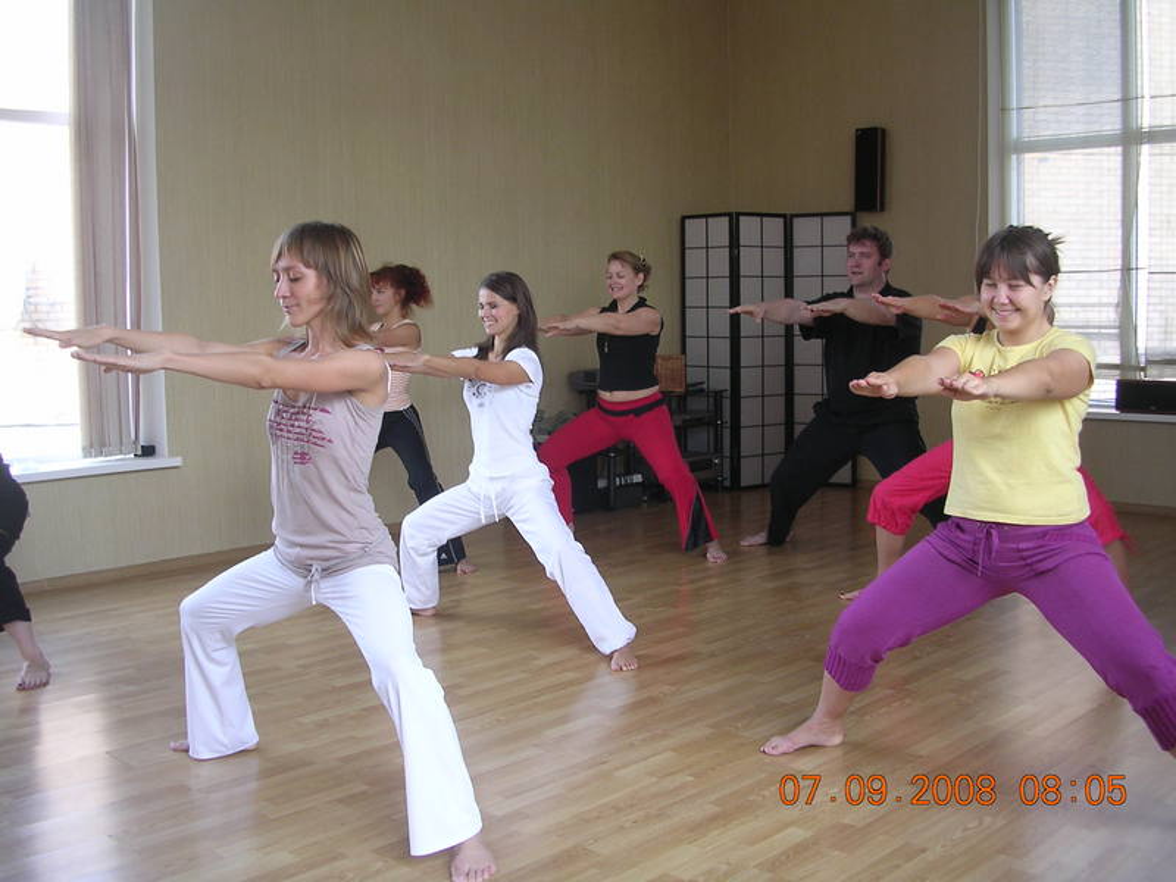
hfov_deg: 49.0
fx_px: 1291
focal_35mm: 38
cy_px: 441
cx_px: 588
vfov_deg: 37.7
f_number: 2.8
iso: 100
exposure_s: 1/34.3
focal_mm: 5.8
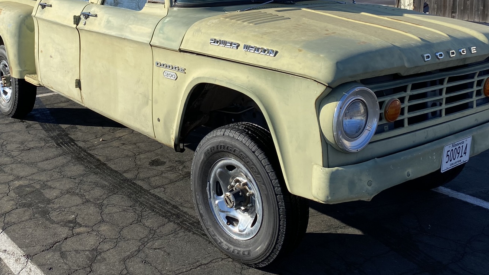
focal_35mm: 44
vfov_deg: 26.3
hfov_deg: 46.4
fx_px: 571
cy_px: 29
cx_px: 235
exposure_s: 1/3205
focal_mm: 4.25
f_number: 1.8
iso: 32
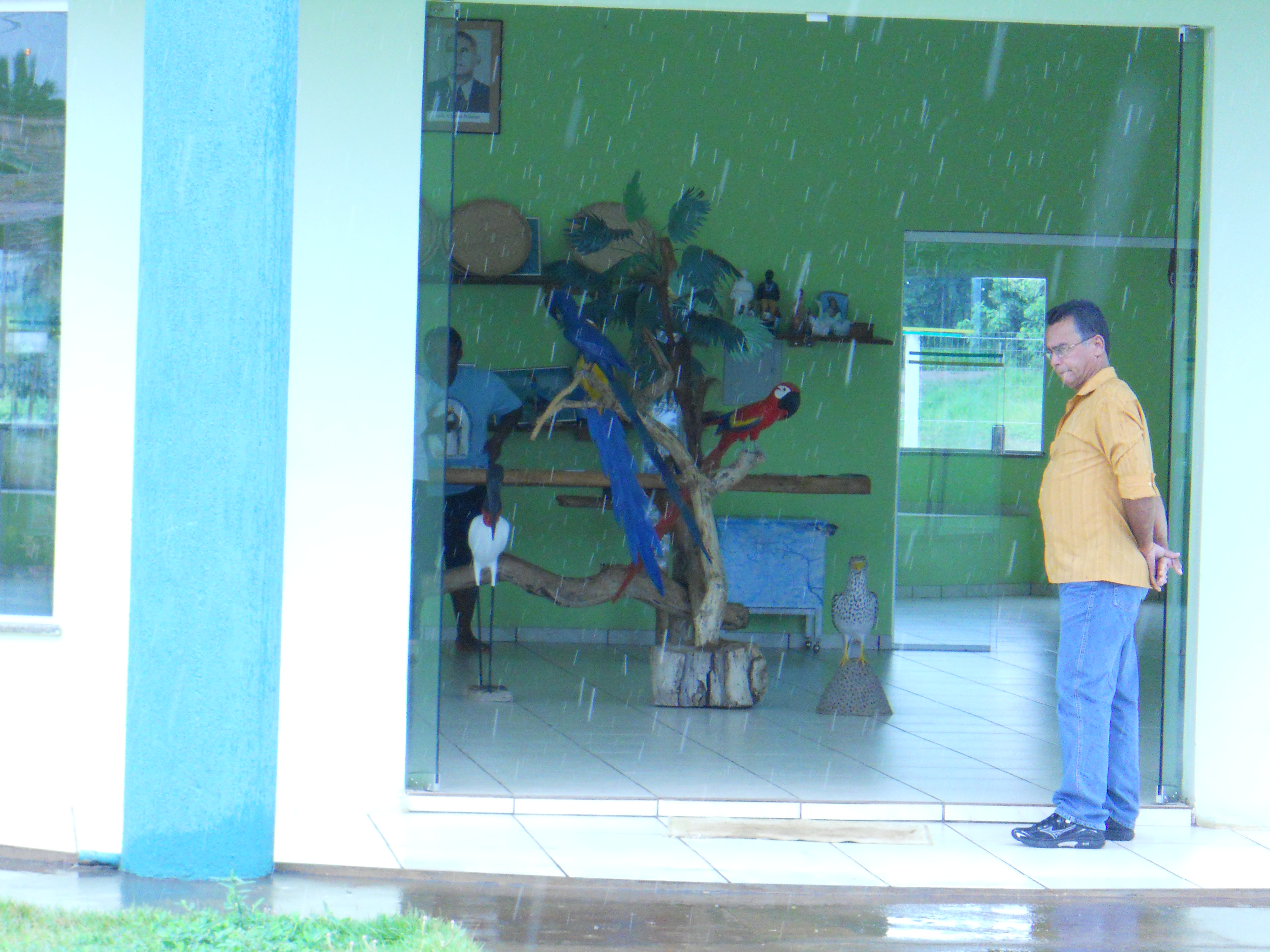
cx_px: 635
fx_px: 5136
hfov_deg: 14.1
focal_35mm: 140
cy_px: 476
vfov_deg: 10.6
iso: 640
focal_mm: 25
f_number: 6.6
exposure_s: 1/250
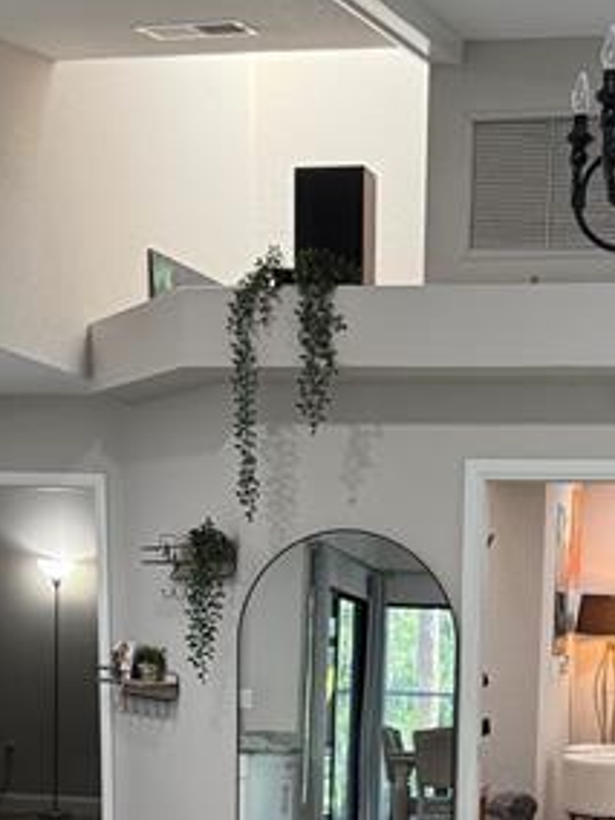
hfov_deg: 22.4
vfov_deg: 27.4
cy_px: 895
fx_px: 1540
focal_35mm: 65
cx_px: 453
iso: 250
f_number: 1.78
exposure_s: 1/120
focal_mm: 6.76
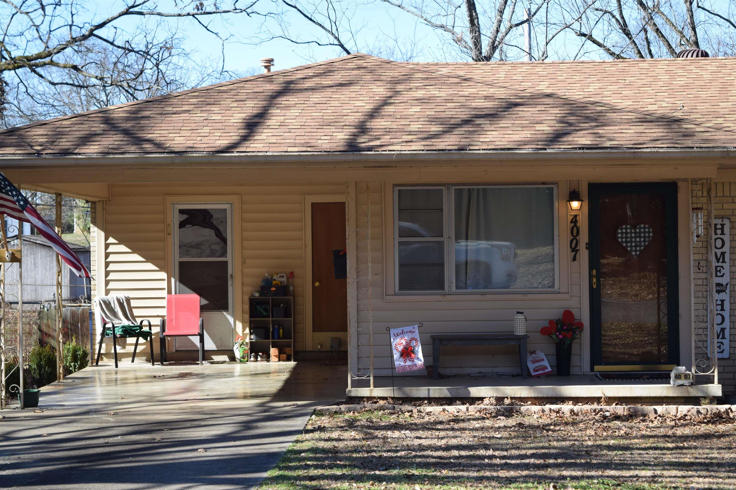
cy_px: 245
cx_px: 368
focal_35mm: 82
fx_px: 1687
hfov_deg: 24.6
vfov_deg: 16.6
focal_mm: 55
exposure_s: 1/250
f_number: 8
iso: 220
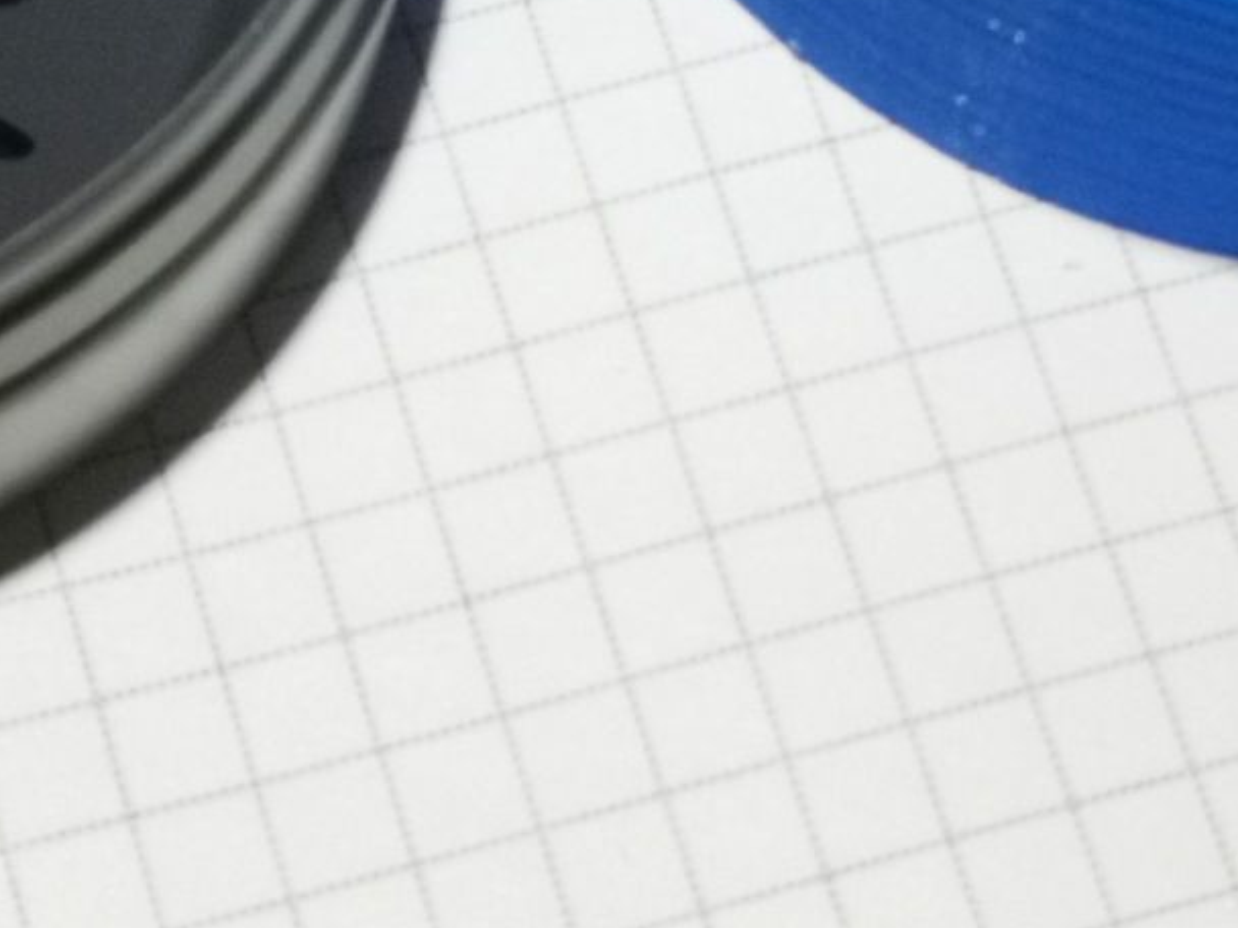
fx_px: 6437
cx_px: 505
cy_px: -397
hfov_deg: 11.0
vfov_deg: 8.1
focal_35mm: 180
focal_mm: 5.58
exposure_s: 1/50
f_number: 1.8
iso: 400
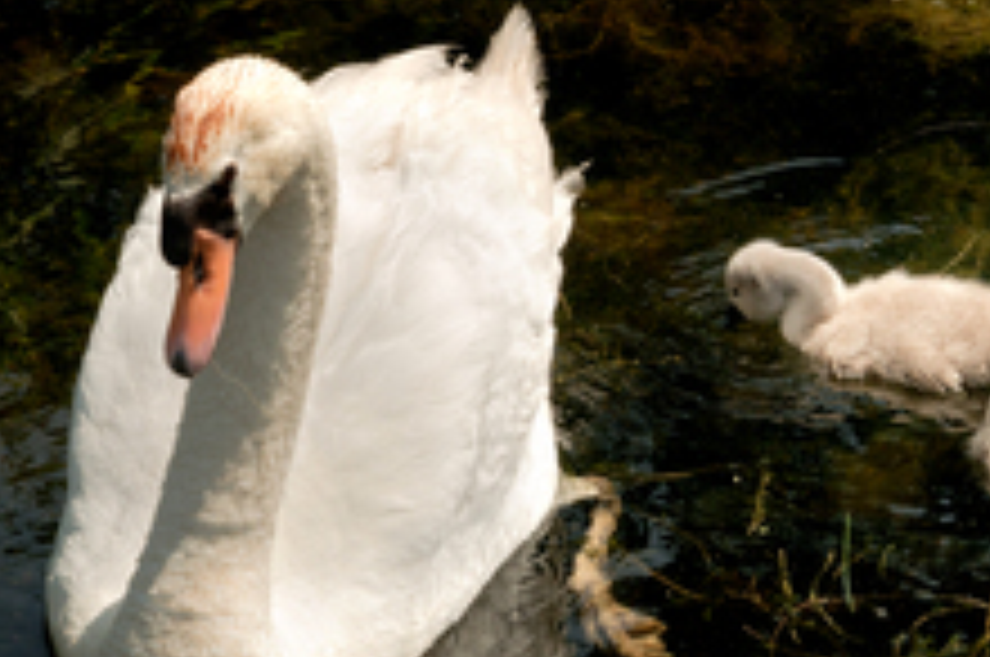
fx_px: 5603
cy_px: 490
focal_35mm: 204
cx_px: 801
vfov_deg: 6.7
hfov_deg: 10.1
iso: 400
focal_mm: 65
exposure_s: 1/200
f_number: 11
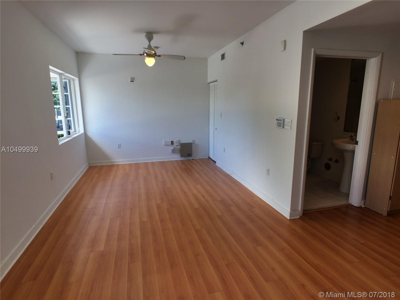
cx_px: 200
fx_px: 335
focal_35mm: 29
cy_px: 150
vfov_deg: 48.2
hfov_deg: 61.7
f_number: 2.2
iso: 32
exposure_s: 1/122
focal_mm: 4.15
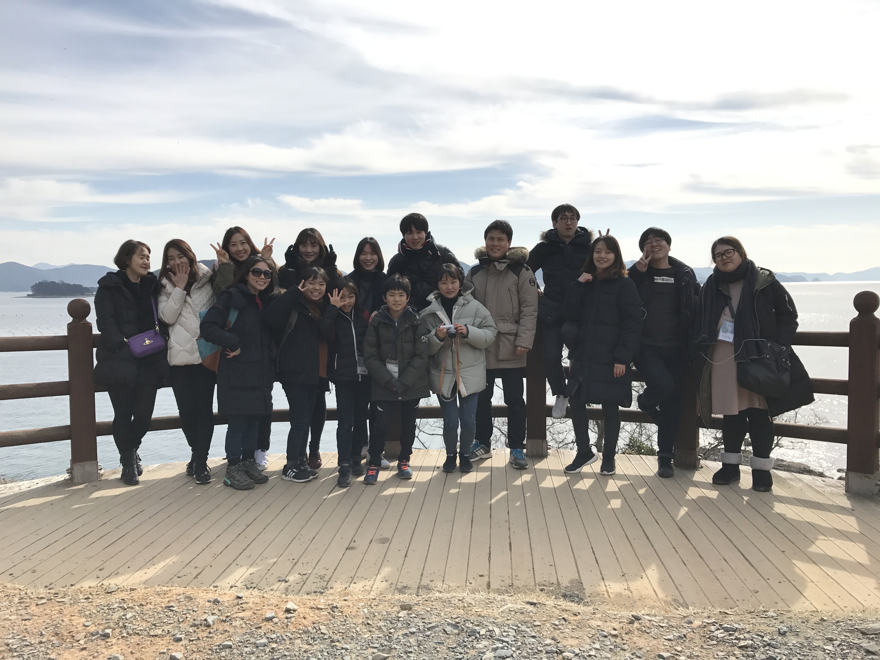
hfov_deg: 63.4
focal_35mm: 28
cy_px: 330
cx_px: 440
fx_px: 712
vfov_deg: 49.7
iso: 20
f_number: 1.8
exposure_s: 1/2740
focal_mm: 3.99
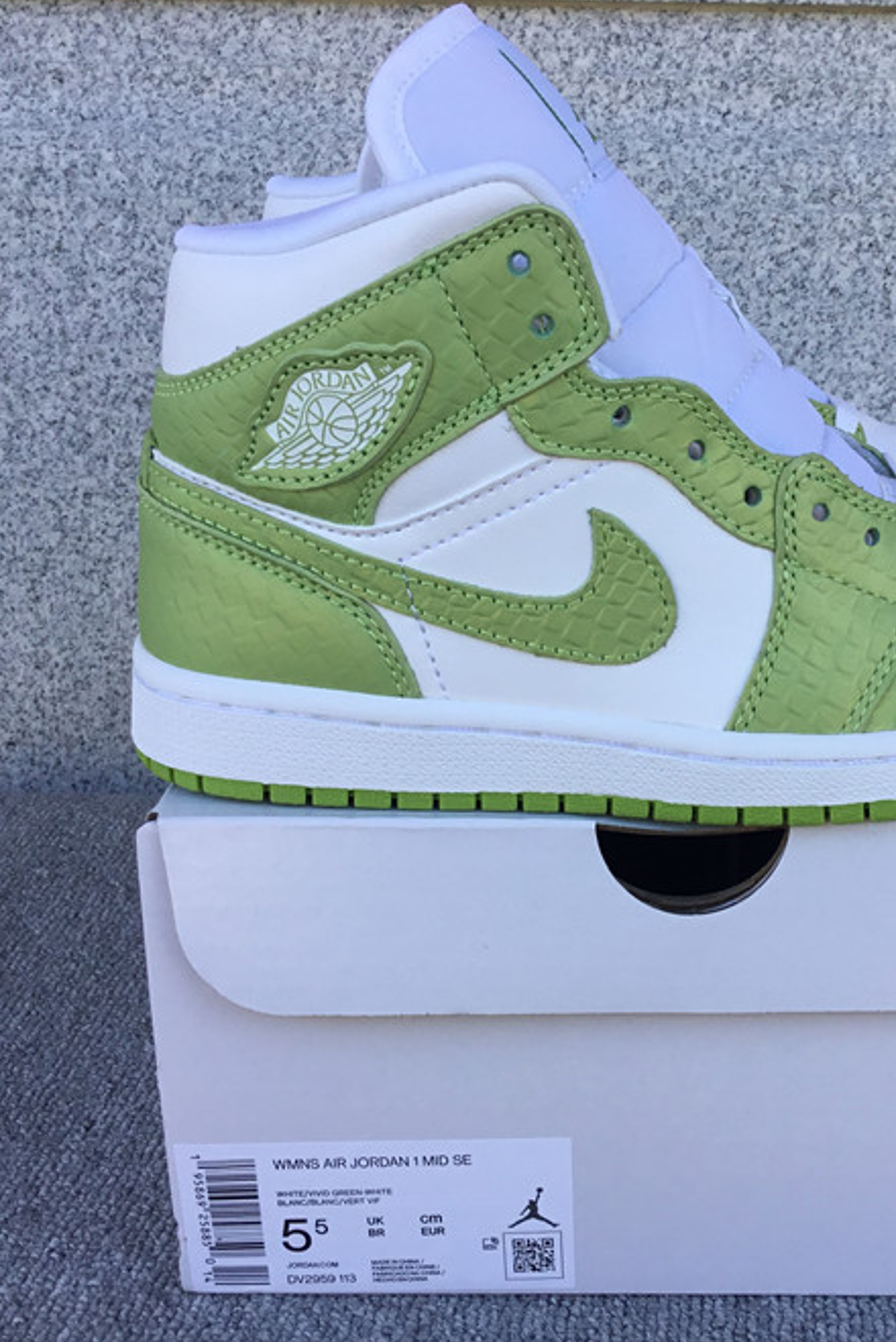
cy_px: 673
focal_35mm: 44
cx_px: 656
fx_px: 1641
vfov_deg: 44.5
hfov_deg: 30.1
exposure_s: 1/230
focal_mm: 3.3
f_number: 2.4
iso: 25
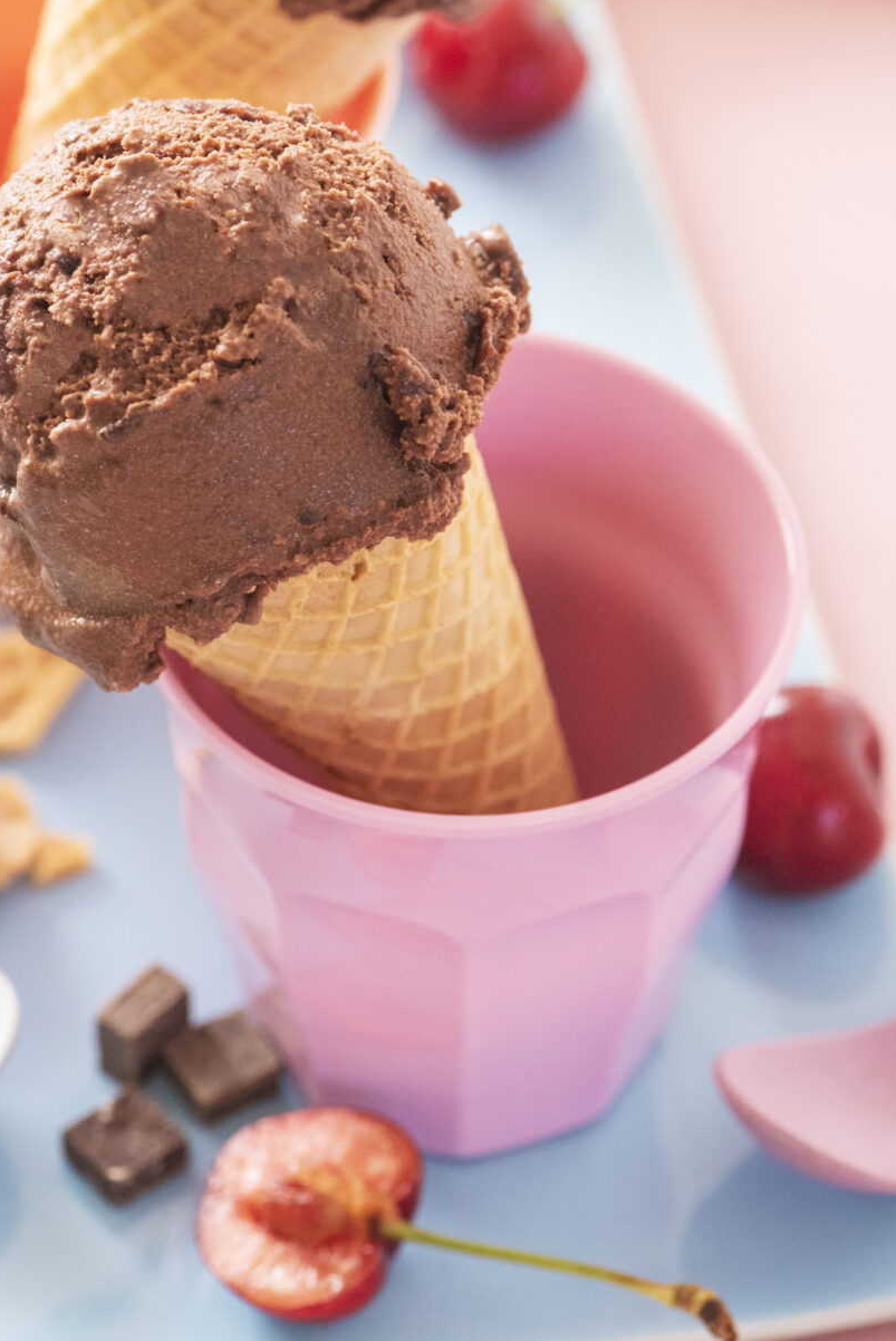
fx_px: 5852
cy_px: 464
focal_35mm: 157
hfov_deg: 8.7
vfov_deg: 13.1
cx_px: 301
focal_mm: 105
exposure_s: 1/200
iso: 1250
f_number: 9
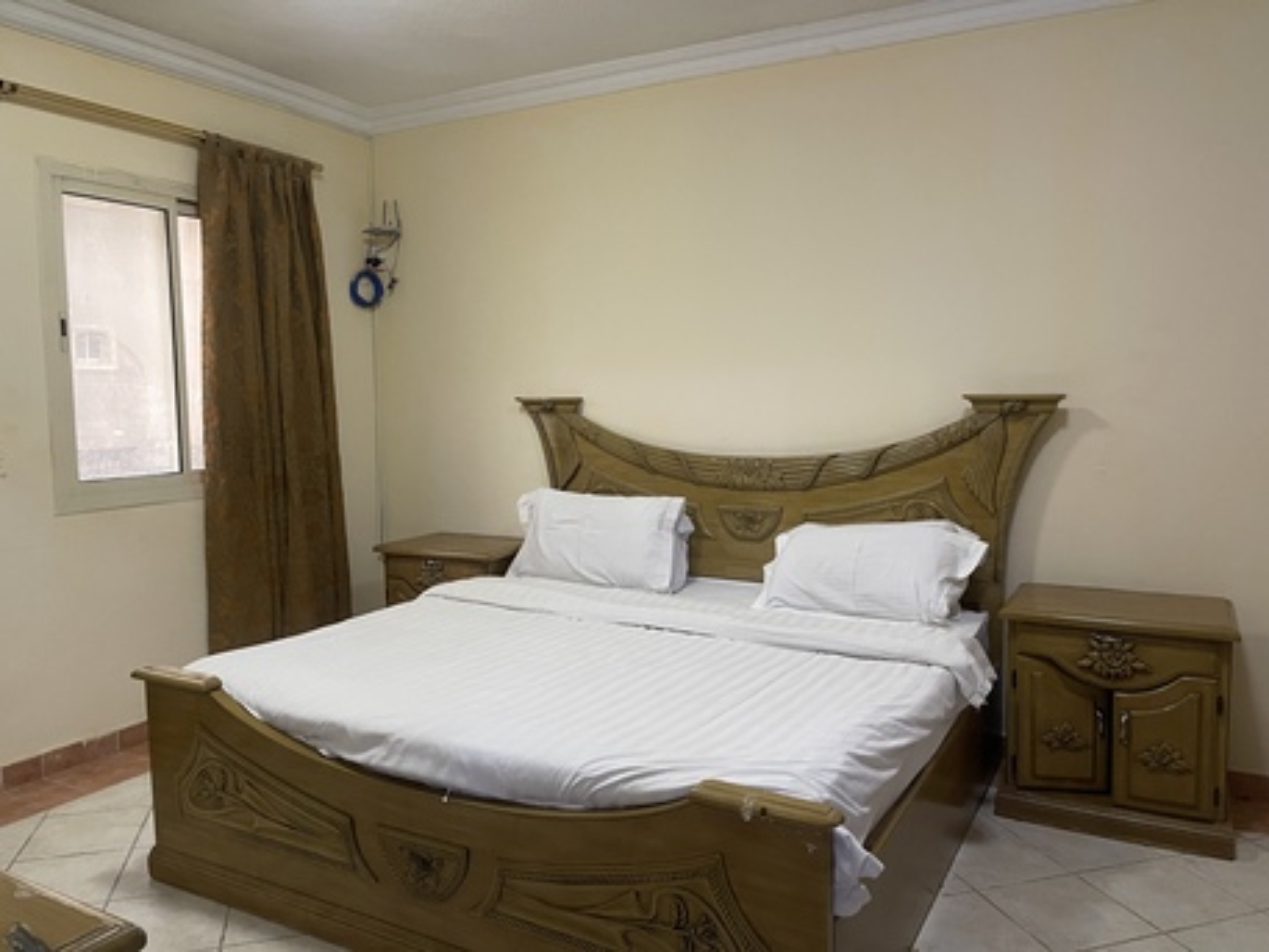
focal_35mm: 25
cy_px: 476
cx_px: 634
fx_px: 917
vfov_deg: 54.9
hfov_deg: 69.4
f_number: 1.6
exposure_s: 1/60
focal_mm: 5.1
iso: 500
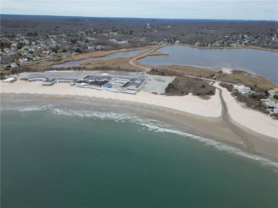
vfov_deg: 56.8
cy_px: 104
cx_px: 139
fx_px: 193
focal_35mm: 24
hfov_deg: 71.6
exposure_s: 1/2000
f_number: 1.7
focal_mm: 6.72
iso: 110
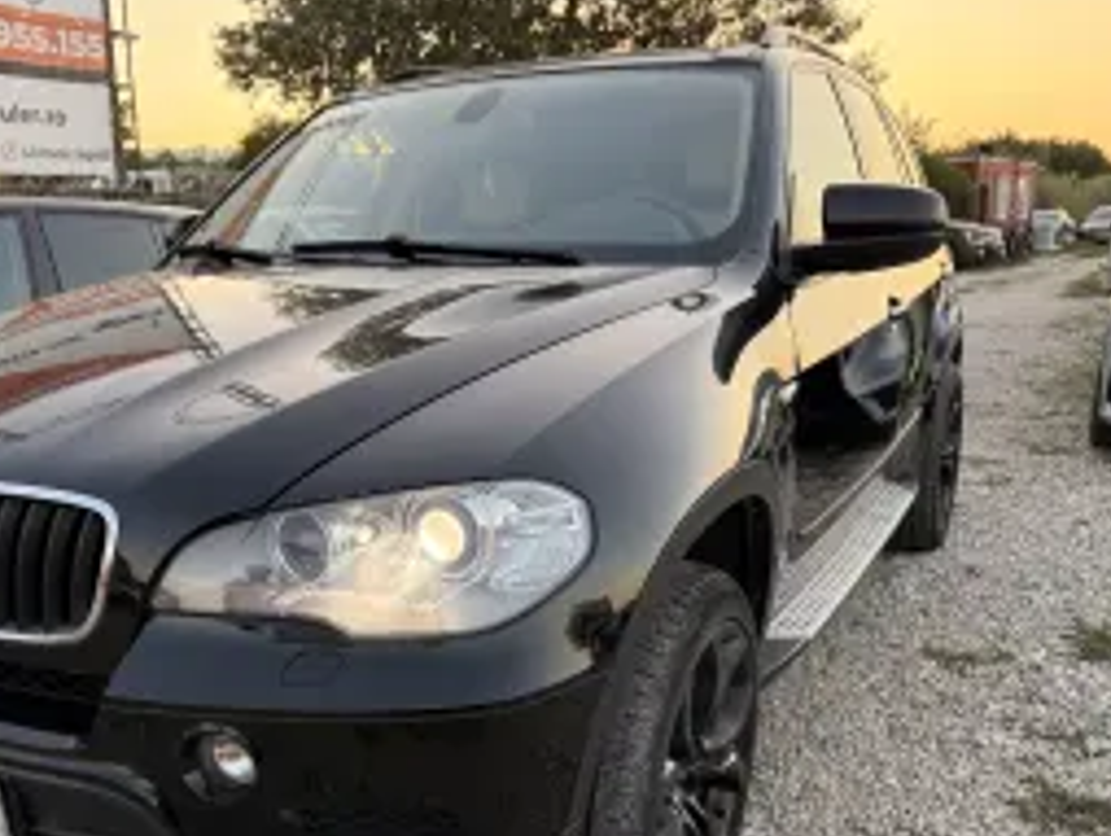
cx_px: 372
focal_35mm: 34
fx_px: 1092
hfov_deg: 52.9
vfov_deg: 41.3
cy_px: 560
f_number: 1.78
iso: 80
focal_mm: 6.76
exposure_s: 1/197
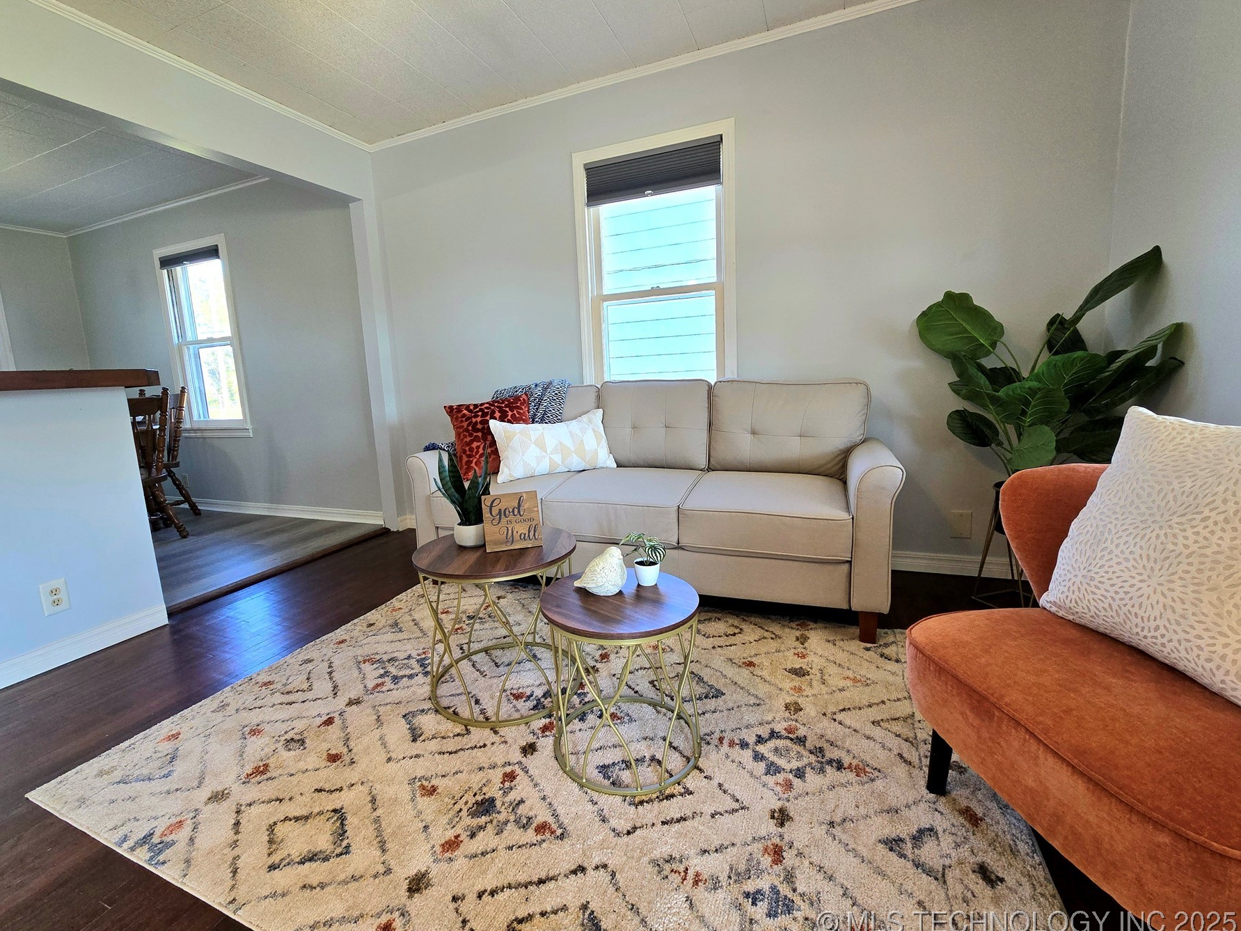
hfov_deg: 101.9
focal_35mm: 14
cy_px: 451
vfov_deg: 85.6
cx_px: 576
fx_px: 502
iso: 80
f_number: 2.2
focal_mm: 2.2
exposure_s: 1/120
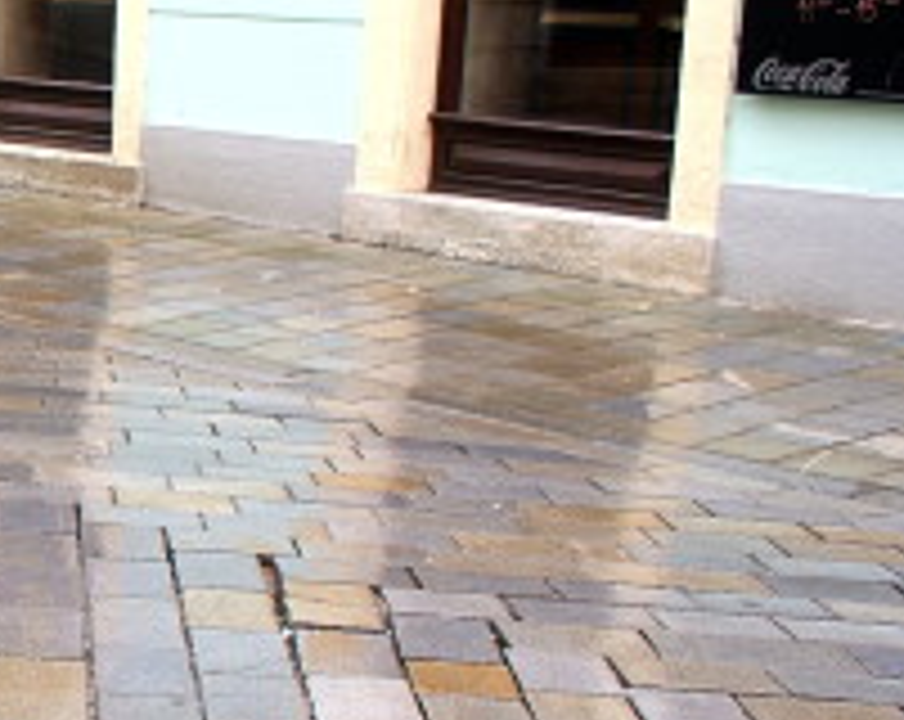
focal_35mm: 86
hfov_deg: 18.6
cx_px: -589
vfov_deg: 17.8
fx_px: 2296
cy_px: 434
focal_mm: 18
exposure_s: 1/30
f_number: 4
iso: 100
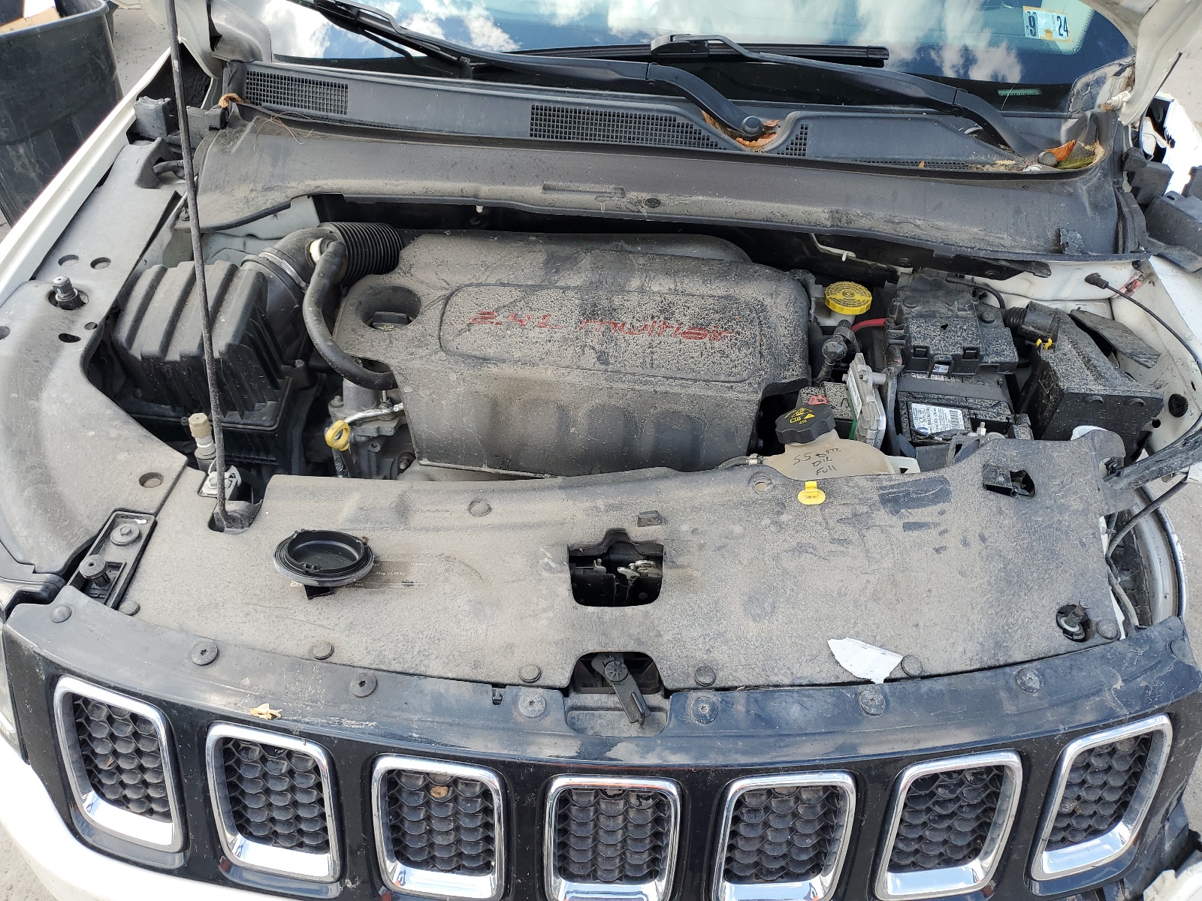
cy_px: 450
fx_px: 903
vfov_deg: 53.1
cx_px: 601
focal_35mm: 26
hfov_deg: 67.3
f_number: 1.5
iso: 50
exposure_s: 1/500
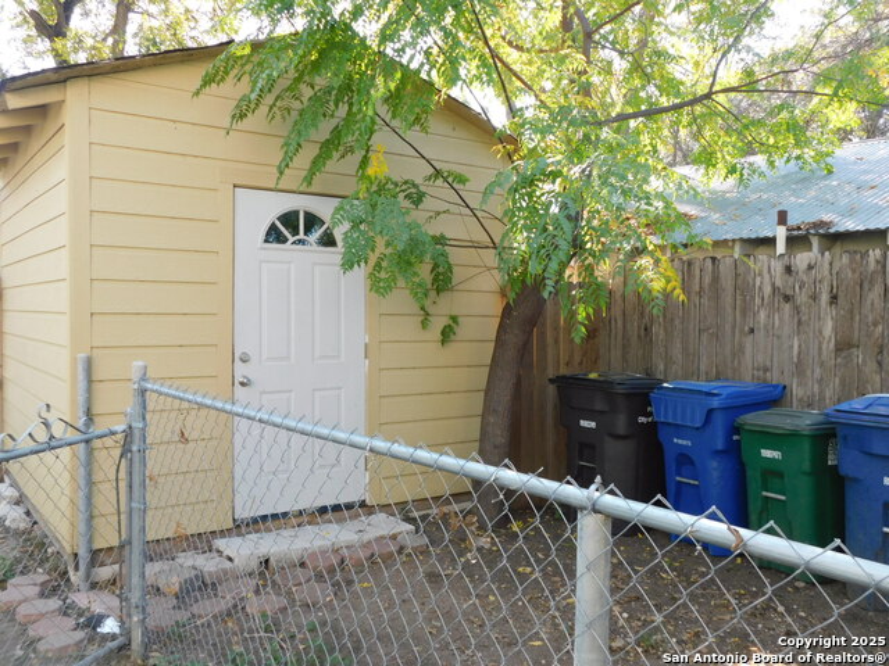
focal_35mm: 30
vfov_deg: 46.8
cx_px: 444
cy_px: 333
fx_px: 770
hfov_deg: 60.0
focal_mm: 5.3
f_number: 3.2
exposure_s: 1/100
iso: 125
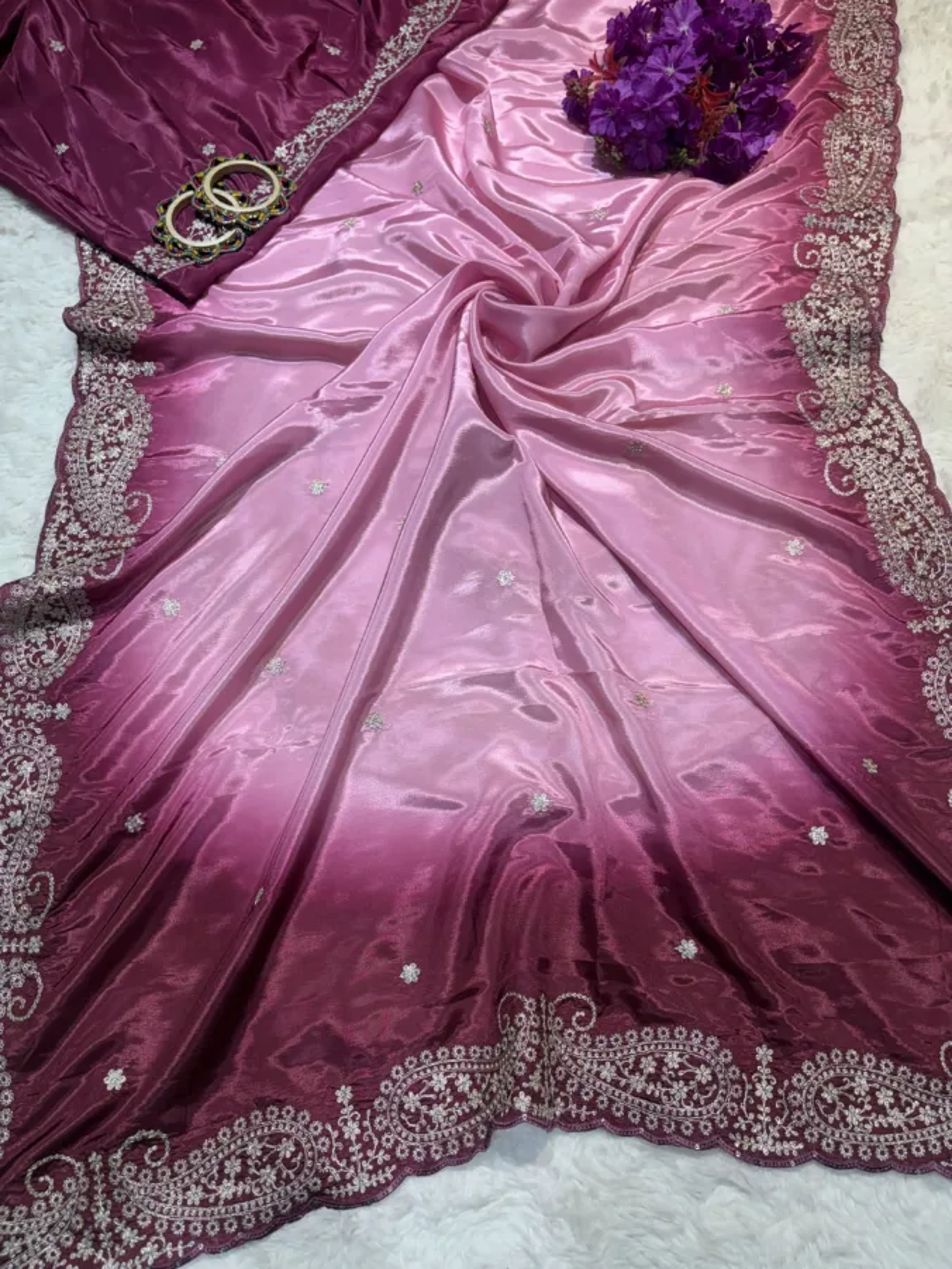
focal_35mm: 26
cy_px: 634
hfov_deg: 53.1
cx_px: 476
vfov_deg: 67.3
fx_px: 953
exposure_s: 1/100
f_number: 1.6
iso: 32
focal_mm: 5.96
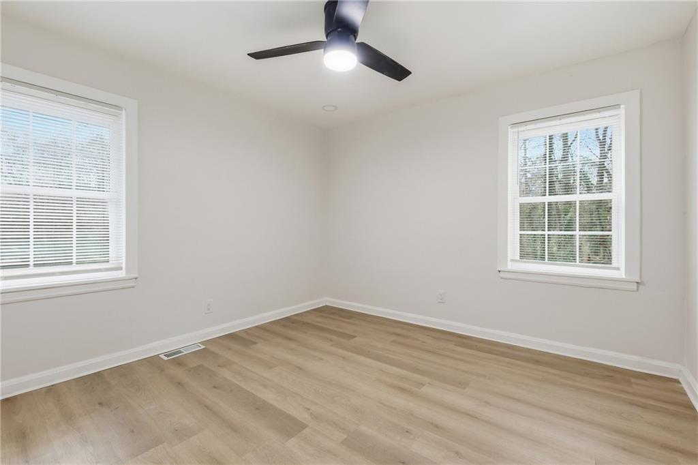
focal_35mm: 15
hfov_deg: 100.4
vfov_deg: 77.3
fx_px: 291
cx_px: 349
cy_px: 232
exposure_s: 1/45
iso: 250
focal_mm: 10
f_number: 9
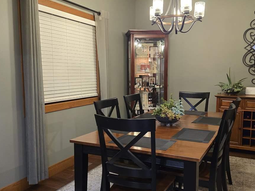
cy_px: 101
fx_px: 250
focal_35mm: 34
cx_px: 133
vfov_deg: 41.8
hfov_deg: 54.0
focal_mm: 6.3
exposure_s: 1/120
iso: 800
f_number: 1.7
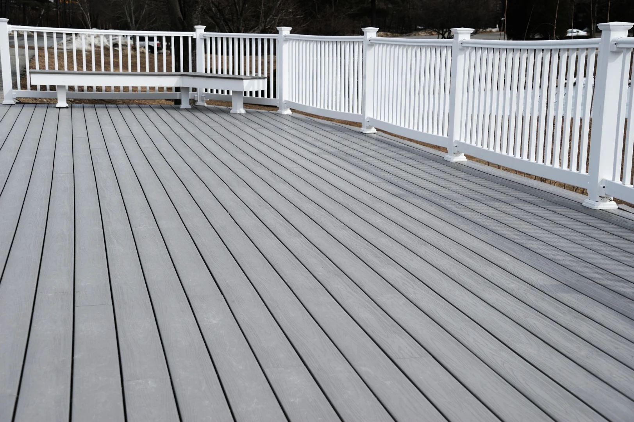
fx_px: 986
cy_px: 211
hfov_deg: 35.7
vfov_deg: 24.2
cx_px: 317
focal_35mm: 56
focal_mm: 56
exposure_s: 1/1250
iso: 320
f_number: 7.1
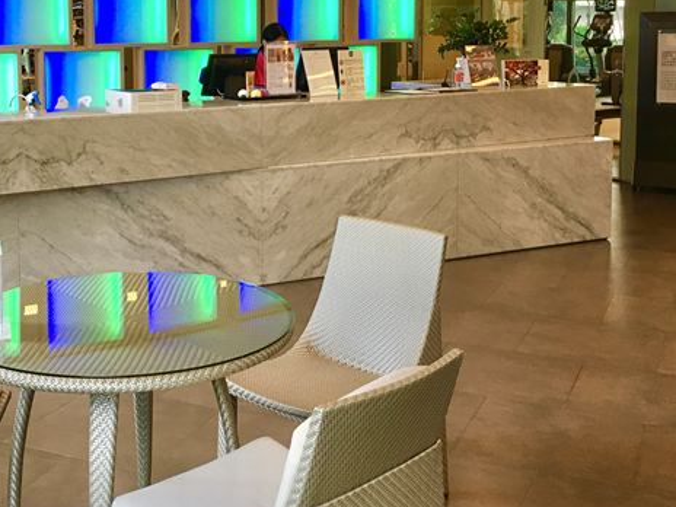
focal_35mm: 50
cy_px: 118
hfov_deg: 37.9
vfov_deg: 28.6
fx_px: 976
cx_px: 245
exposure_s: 1/15
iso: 25
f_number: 2.2
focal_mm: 4.15
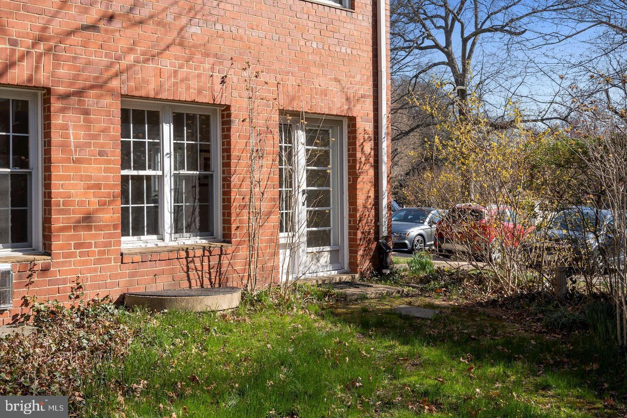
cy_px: 209
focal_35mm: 40
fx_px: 697
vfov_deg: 33.4
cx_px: 314
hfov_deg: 48.5
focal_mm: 27
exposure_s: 1/125
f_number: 8
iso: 160
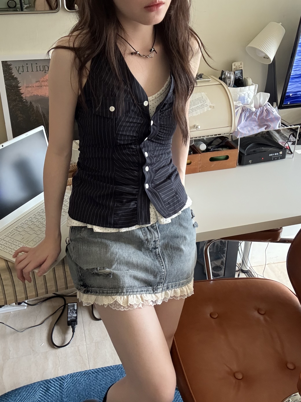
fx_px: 267
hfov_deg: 58.9
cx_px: 150
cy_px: 201
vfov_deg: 73.9
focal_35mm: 23
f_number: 1.9
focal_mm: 2.69
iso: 320
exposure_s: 1/50
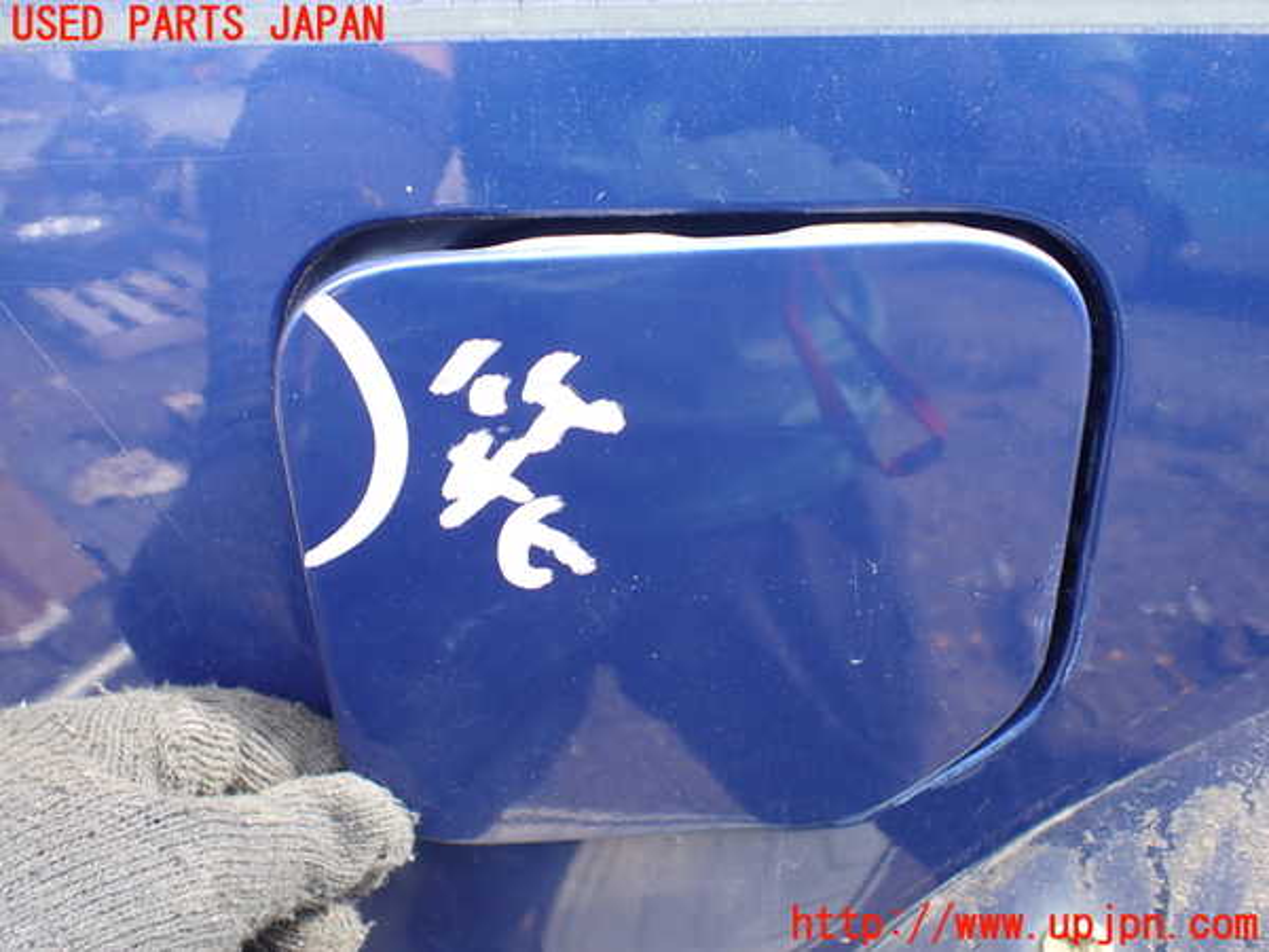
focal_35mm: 30
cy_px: 476
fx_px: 1100
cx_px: 634
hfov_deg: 60.0
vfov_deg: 46.8
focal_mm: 5.4
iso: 160
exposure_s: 1/125
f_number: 2.3
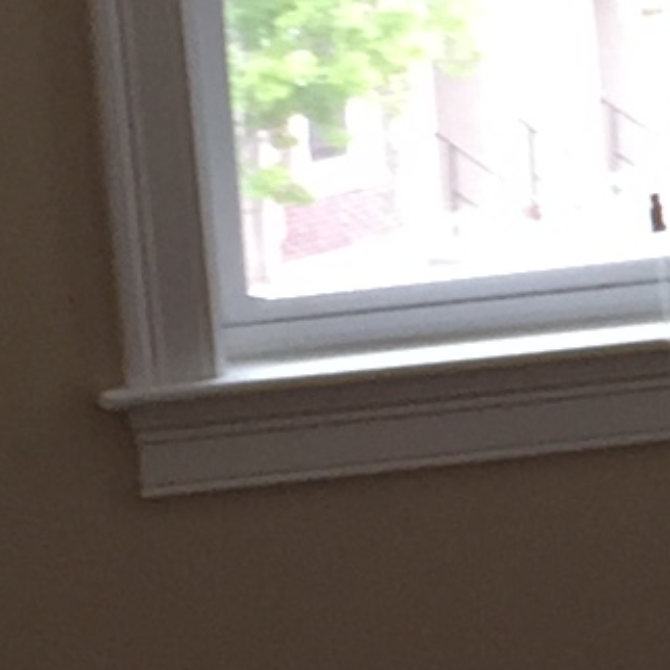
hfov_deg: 6.5
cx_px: 1350
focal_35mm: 260
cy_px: 266
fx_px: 5693
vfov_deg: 6.7
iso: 32
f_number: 2.2
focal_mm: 4.15
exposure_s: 1/40
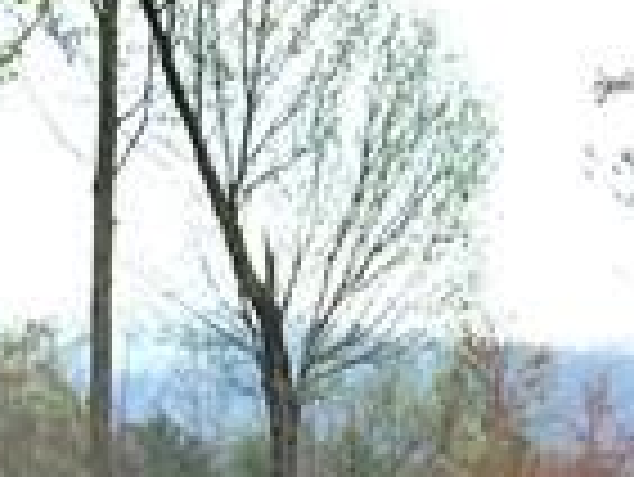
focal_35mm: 210
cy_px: 513
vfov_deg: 7.0
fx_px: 3849
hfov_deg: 9.4
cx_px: 576
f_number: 2.2
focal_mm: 4.15
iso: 32
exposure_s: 1/1799
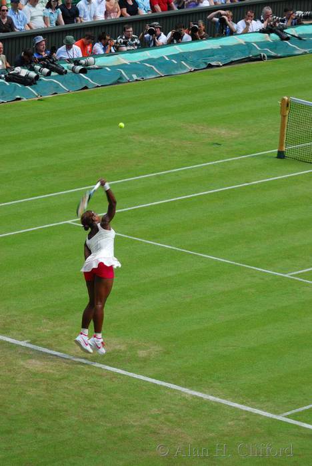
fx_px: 2822
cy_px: 233
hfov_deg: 6.3
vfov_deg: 9.5
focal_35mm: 218
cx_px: 156
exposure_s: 1/400
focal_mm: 145
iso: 280
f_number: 5
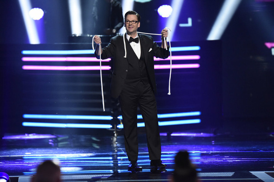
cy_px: 91
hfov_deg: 7.6
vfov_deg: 5.1
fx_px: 2055
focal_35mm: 270
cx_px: 137
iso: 5000
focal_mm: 270
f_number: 3.5
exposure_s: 1/400
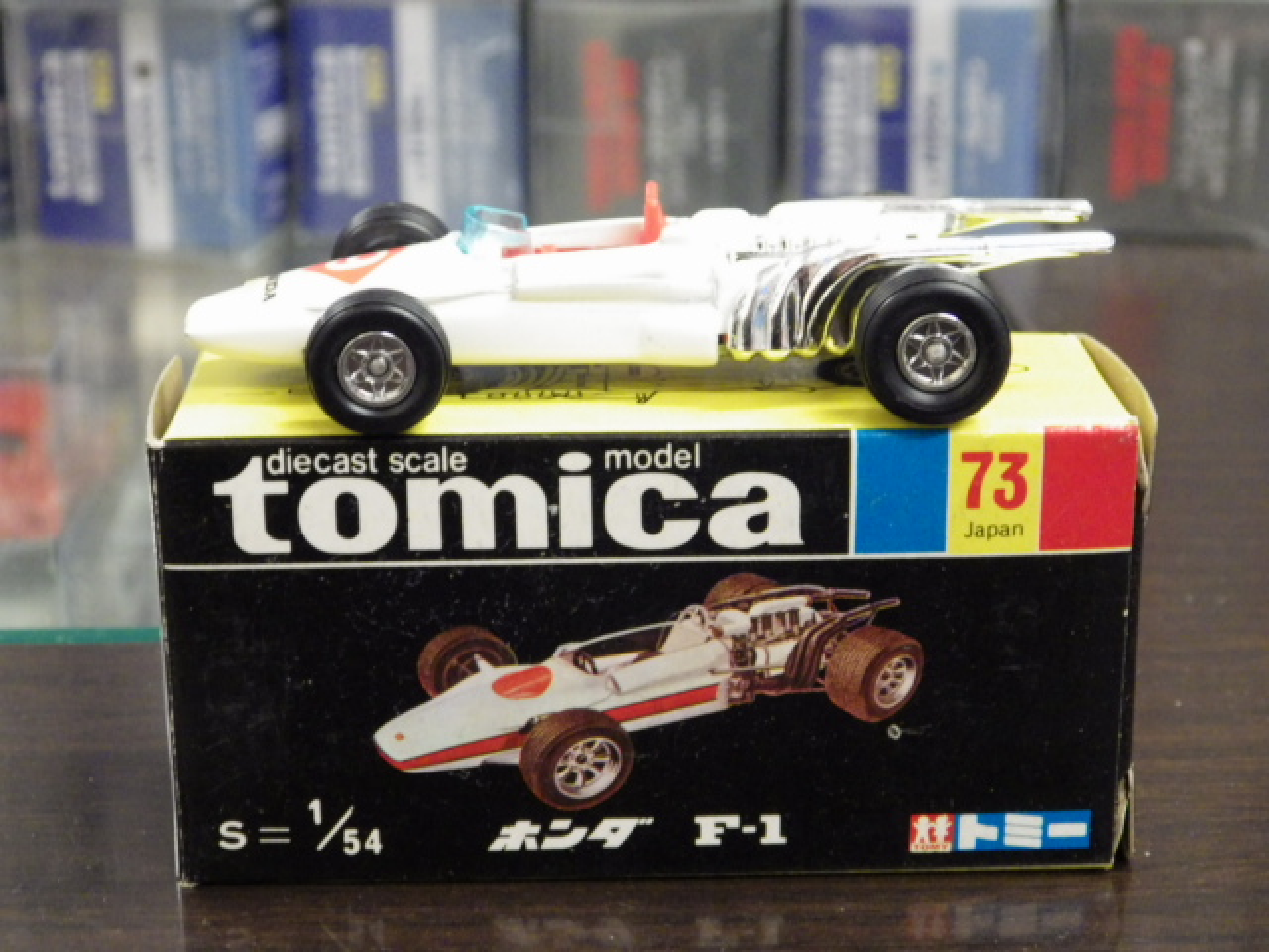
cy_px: 476
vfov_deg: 20.7
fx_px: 2603
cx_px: 634
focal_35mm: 71
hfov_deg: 27.4
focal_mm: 12.8
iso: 1000
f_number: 4.2
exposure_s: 1/25
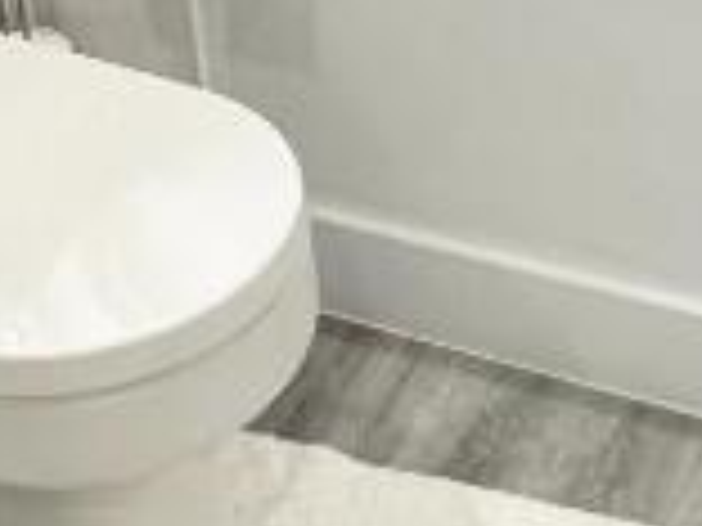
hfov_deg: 21.2
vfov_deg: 15.3
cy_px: -157
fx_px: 1866
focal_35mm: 92
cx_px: 486
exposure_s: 1/50
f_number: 2.2
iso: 250
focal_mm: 2.22
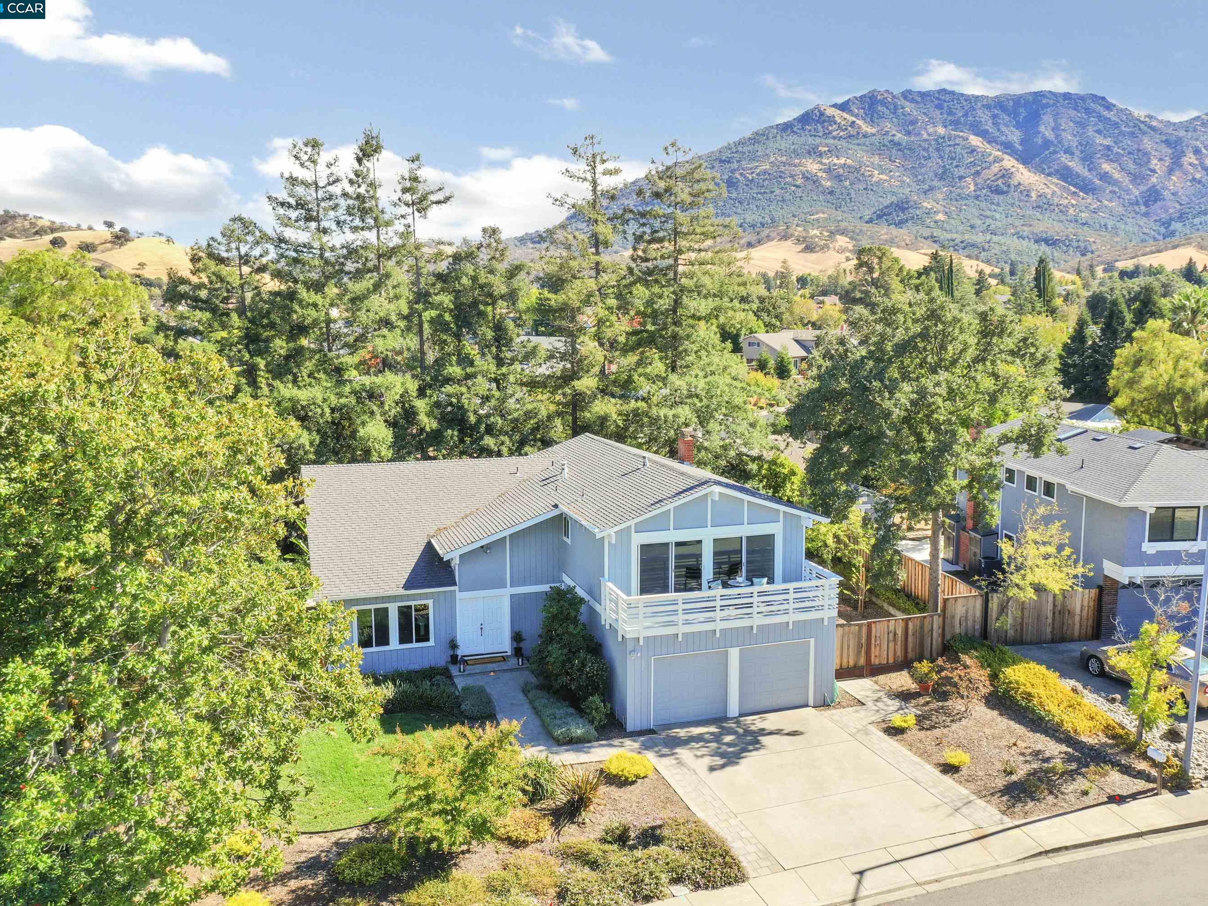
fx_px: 1082
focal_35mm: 31
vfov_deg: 45.4
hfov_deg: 58.3
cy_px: 460
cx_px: 650
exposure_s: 1/240
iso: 100
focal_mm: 10.26
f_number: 5
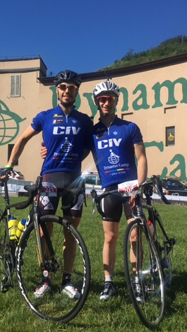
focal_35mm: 43
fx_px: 378
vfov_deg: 47.3
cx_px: 73
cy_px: 166
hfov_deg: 27.7
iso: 25
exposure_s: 1/2849
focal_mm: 4.15
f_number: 2.2
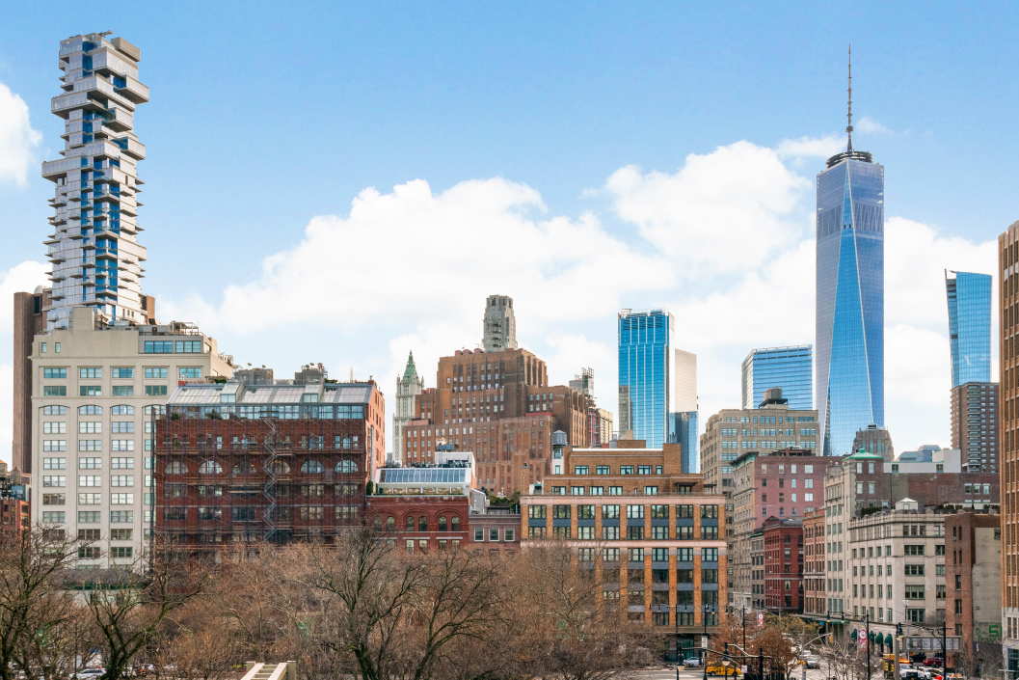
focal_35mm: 35
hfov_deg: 54.4
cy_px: 340
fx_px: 991
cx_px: 510
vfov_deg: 37.9
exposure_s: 1/500
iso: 1250
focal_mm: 35
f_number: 13
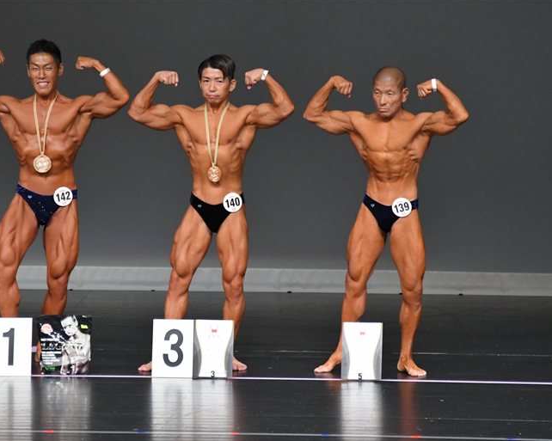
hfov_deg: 5.4
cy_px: 220
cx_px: 235
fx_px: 5830
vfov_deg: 4.3
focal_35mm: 357
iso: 5000
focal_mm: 210
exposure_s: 1/400
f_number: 5.6
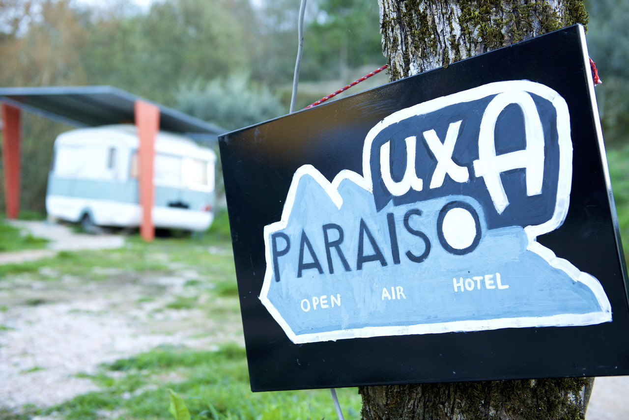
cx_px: 314
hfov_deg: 41.1
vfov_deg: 28.1
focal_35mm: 48
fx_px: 839
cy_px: 210
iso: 320
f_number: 3.5
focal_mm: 48
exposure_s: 1/125
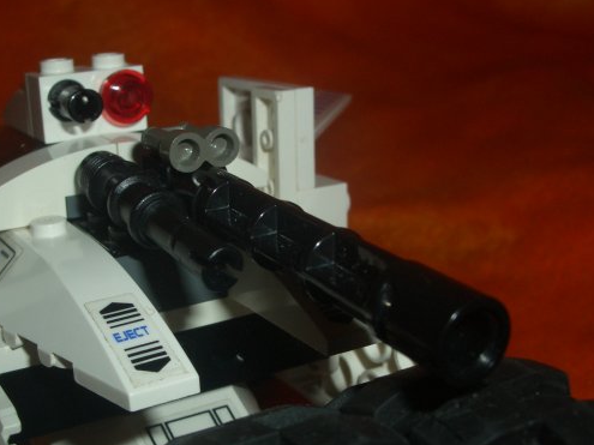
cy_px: 245
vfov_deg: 27.5
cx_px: 217
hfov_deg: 35.9
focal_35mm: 53
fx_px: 909
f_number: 4.6
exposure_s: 1/60
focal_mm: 6.8
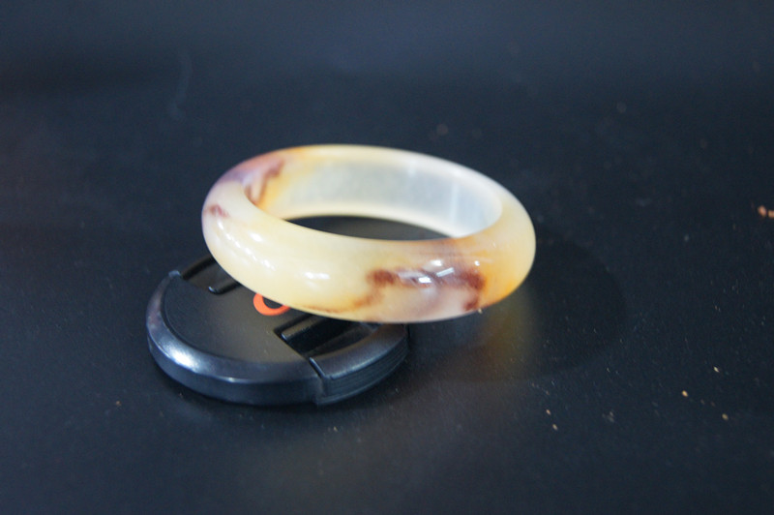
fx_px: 967
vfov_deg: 29.8
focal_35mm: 45
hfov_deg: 43.6
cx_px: 387
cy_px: 258
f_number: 4.5
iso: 1600
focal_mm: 30
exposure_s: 1/8
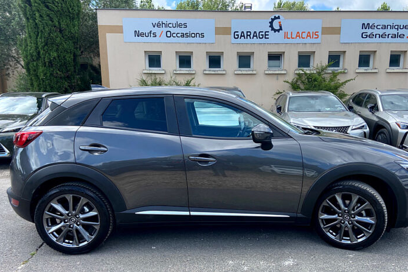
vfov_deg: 42.0
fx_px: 351
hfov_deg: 60.2
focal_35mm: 31
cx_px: 222
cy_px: 170
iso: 32
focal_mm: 4.25
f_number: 1.8
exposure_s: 1/905
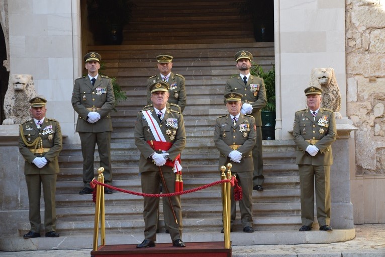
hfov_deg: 16.1
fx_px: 1364
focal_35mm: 128
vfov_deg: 10.8
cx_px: 192
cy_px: 128
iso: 400
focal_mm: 85
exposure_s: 1/160
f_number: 6.3
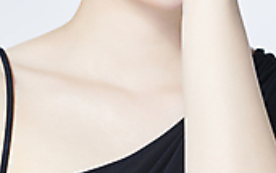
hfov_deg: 8.4
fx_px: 1889
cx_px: 193
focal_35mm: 251
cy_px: -52
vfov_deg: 5.2
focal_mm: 105
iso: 64
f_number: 13
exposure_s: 1/125
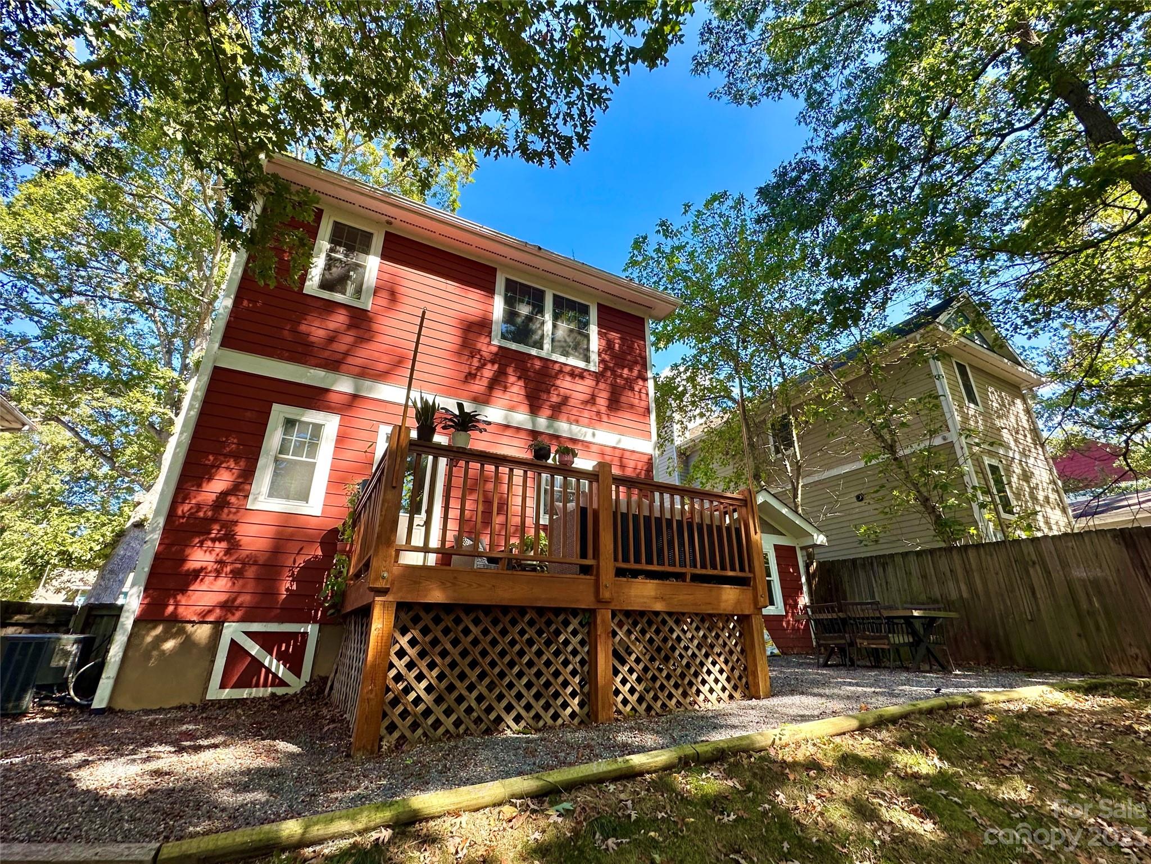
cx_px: 576
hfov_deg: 102.1
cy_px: 432
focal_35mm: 14
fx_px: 466
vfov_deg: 85.7
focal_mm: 2.22
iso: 40
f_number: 2.2
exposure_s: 1/244
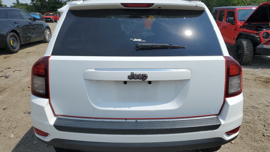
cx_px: 136
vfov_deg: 40.2
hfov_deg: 66.1
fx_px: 208
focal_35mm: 29
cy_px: 76
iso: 50
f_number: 1.5
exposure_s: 1/10000
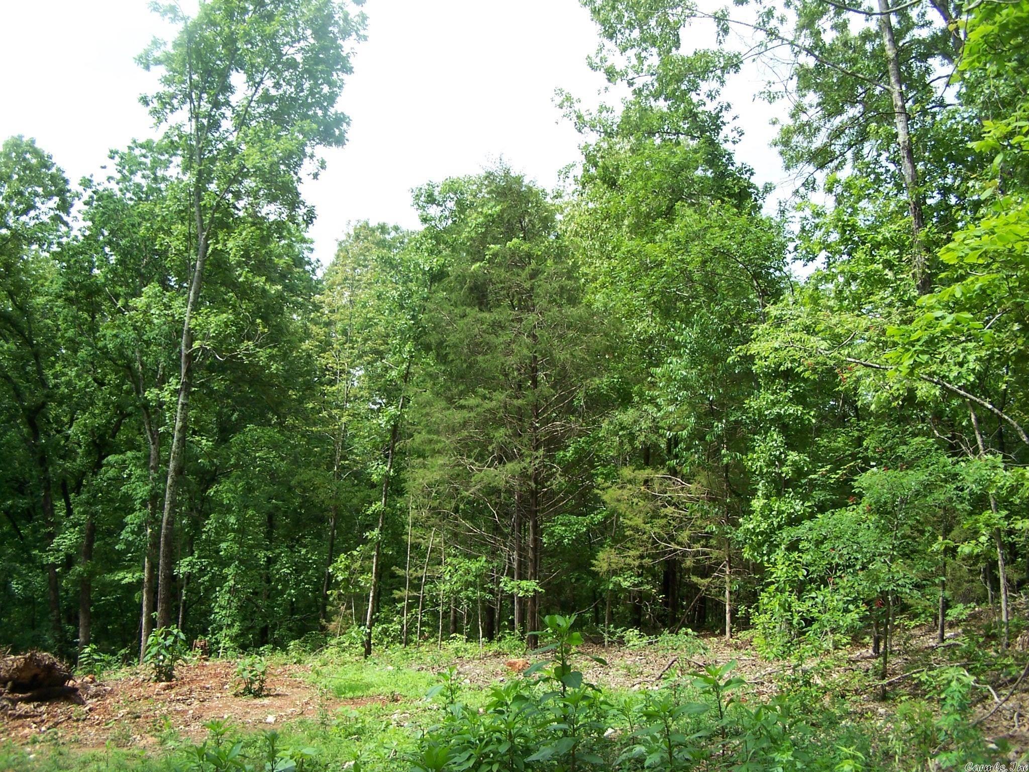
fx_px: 1130
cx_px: 514
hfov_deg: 49.0
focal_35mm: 38
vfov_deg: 37.7
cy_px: 386
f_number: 2.8
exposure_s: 1/500
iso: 80
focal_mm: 6.3
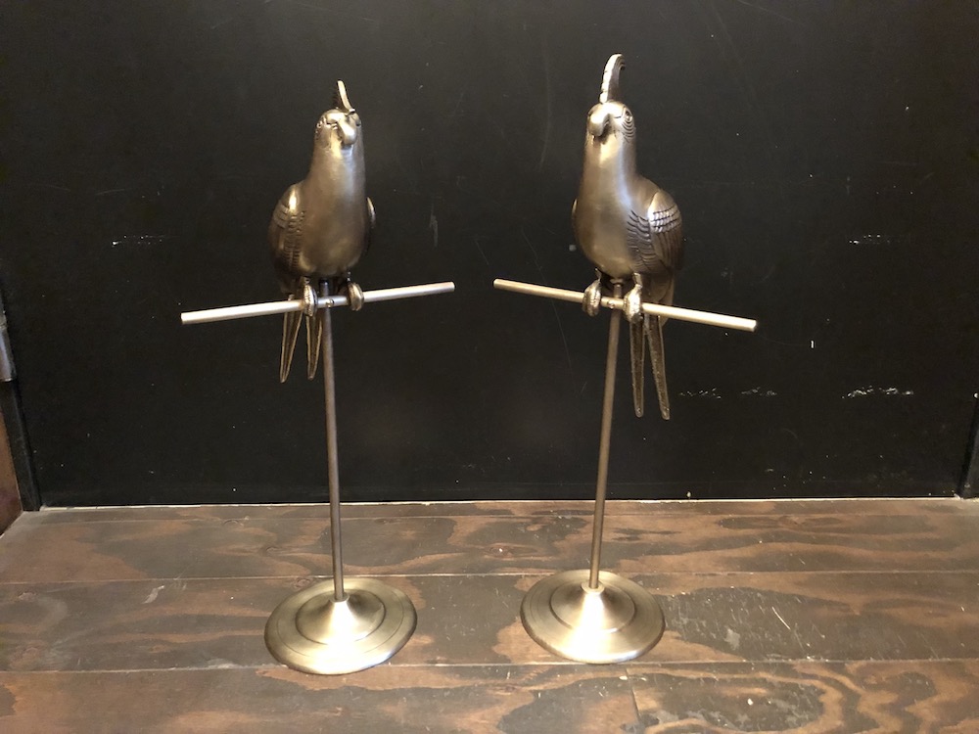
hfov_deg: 63.4
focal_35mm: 28
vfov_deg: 49.7
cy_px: 367
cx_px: 490
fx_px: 792
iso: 320
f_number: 1.8
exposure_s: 1/4
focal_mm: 4
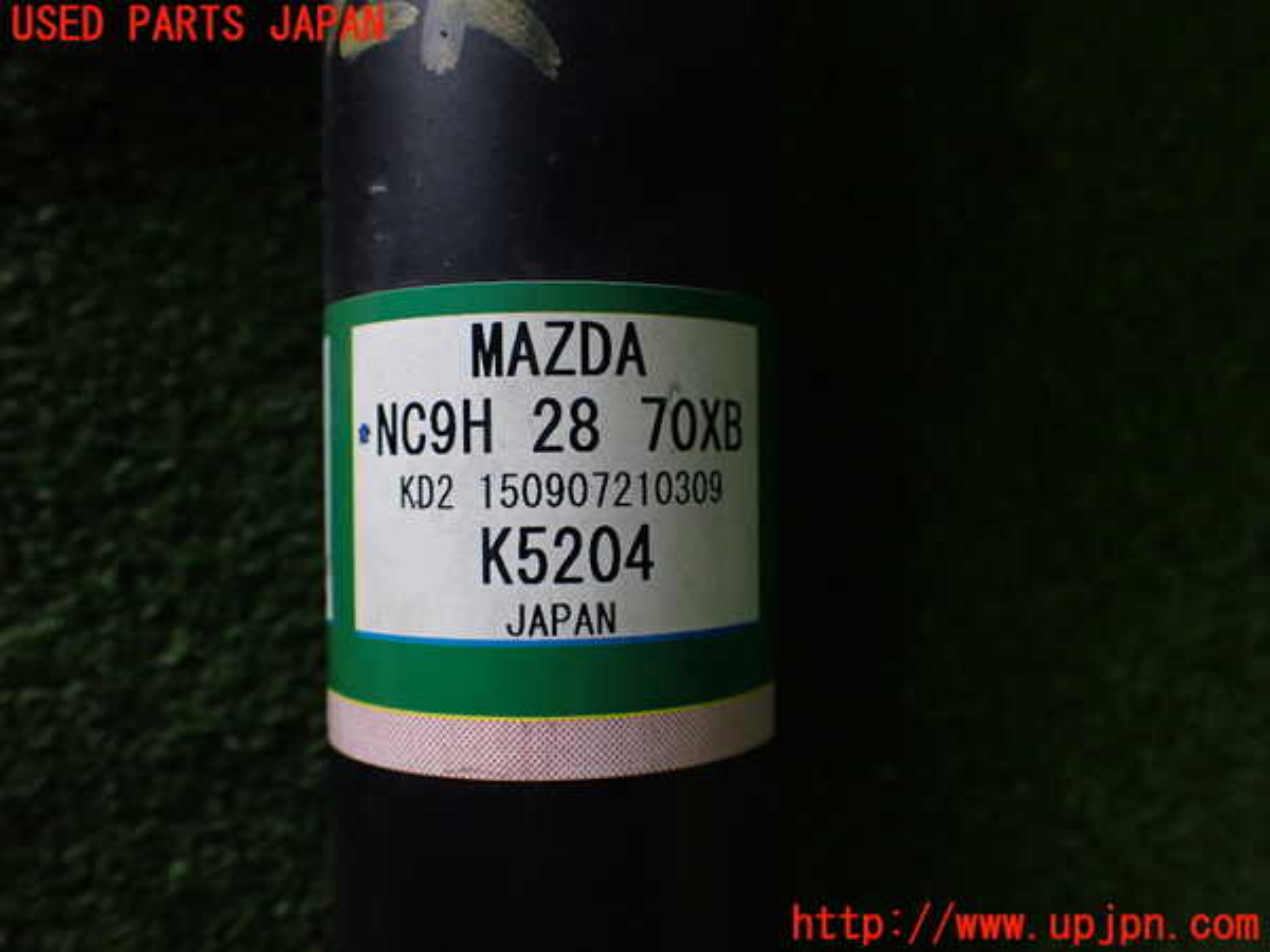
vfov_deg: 46.8
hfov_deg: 60.0
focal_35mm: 30
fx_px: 1101
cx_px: 635
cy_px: 476
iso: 500
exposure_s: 1/125
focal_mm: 5.4
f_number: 2.3
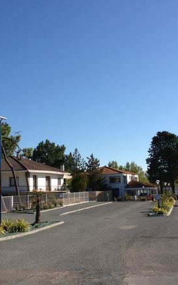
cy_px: 142
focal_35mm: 50
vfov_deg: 40.3
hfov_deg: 25.8
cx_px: 92
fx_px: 388
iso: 50
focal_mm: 4.28
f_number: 2.4
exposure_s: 1/1972
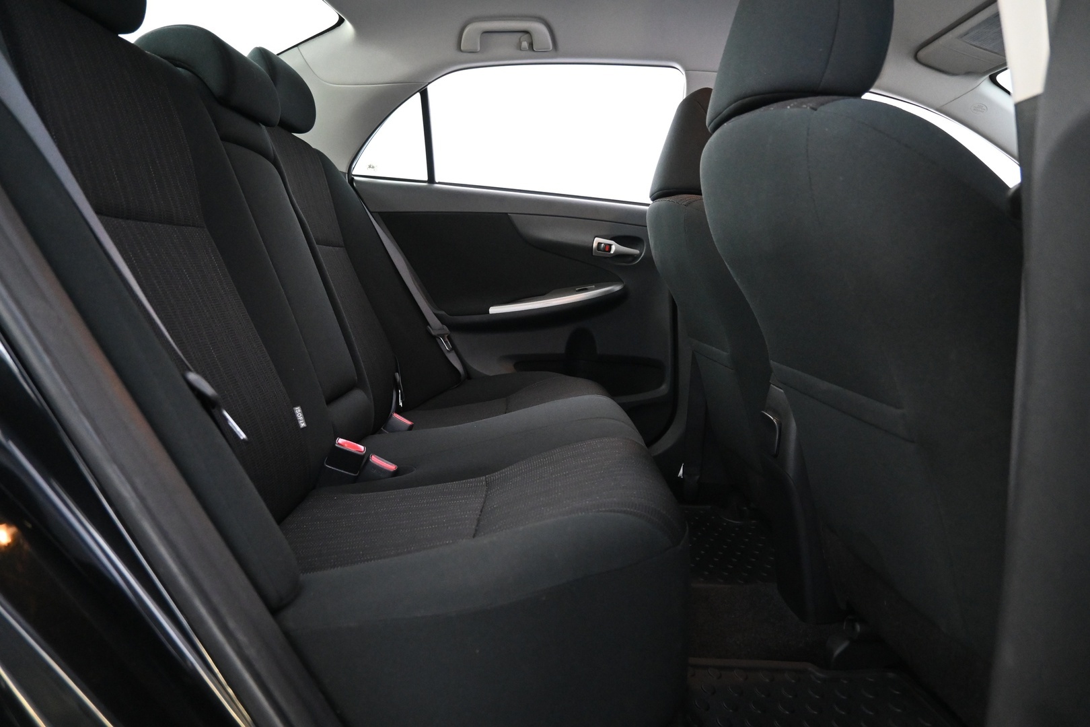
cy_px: 364
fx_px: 727
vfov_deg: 53.1
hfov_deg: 73.7
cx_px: 545
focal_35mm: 24
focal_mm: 16
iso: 4000
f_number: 3.5
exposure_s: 1/25
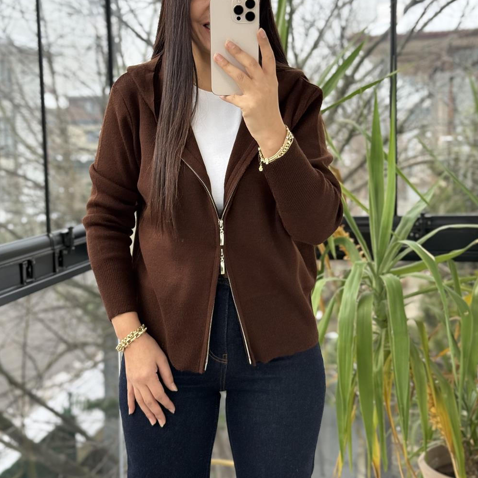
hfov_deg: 30.0
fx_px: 890
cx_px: 239
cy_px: 208
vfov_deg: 30.0
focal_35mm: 57
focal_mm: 6.76
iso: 100
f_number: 1.78
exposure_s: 1/357
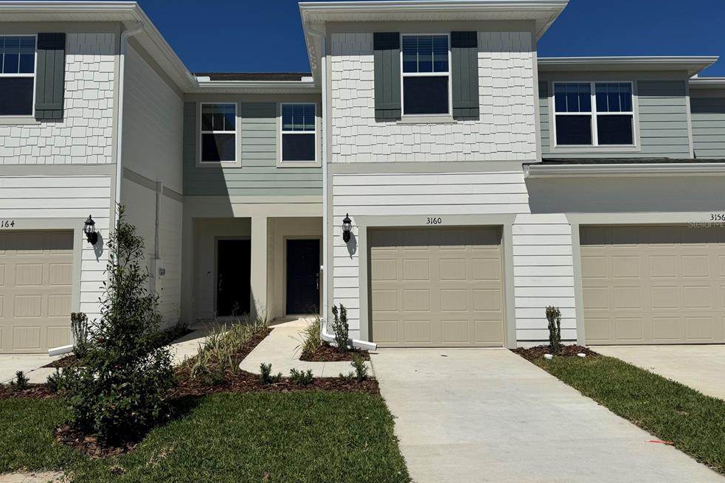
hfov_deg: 69.4
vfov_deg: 49.5
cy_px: 223
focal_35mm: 26
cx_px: 355
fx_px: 523
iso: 64
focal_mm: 6.76
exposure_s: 1/12346
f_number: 1.78
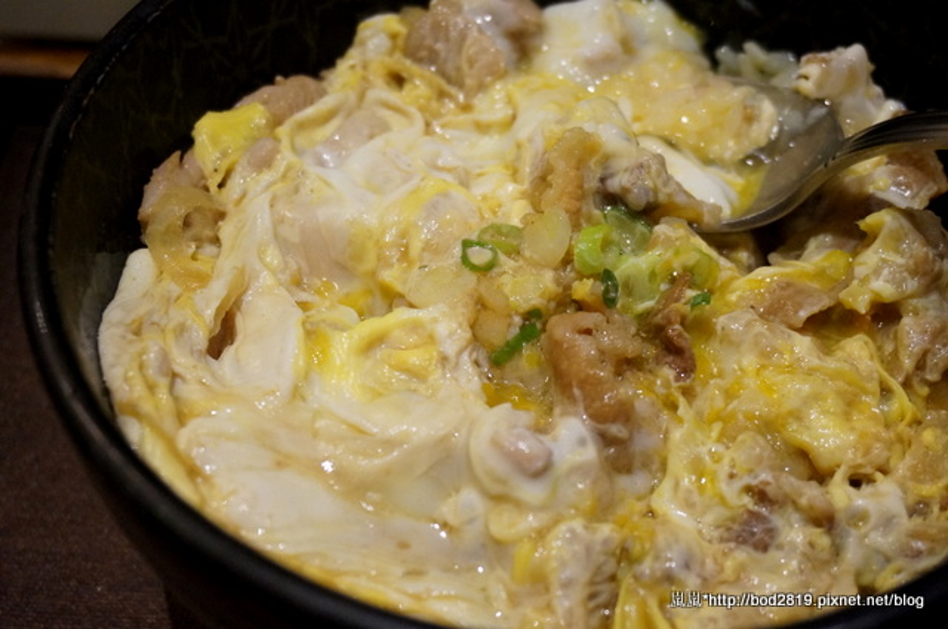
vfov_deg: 26.4
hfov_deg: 38.9
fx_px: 1341
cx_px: 474
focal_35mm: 51
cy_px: 314
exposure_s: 1/50
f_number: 5
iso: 3200
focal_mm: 34
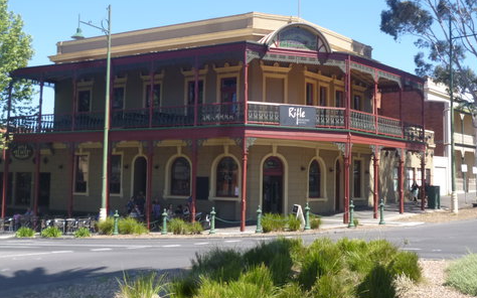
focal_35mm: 44
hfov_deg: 45.3
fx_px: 572
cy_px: 128
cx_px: 241
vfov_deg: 29.2
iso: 200
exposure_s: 1/80
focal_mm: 7.3
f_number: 11
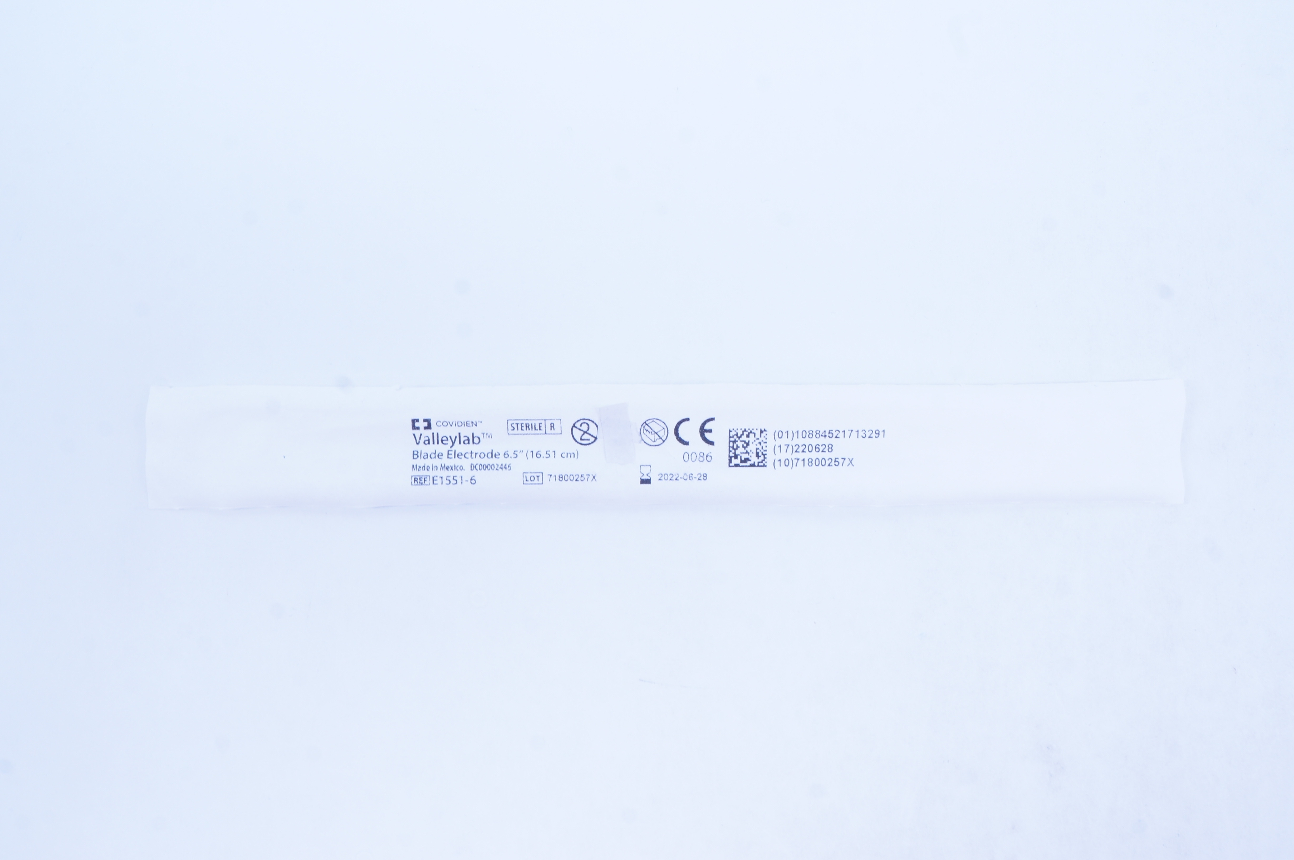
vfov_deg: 30.8
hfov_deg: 45.0
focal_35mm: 44
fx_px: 1562
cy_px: 430
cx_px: 647
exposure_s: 1/13
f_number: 13
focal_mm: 29
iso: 400
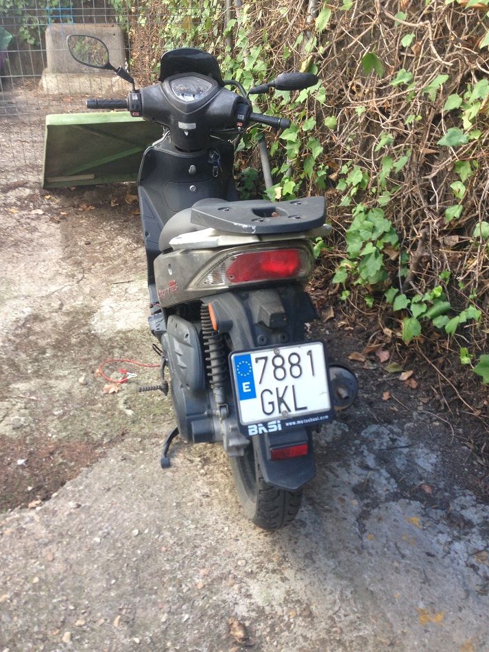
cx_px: 242
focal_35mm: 34
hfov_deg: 41.8
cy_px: 319
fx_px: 641
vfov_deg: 54.0
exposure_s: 1/60
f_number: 2.4
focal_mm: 4.12
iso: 64
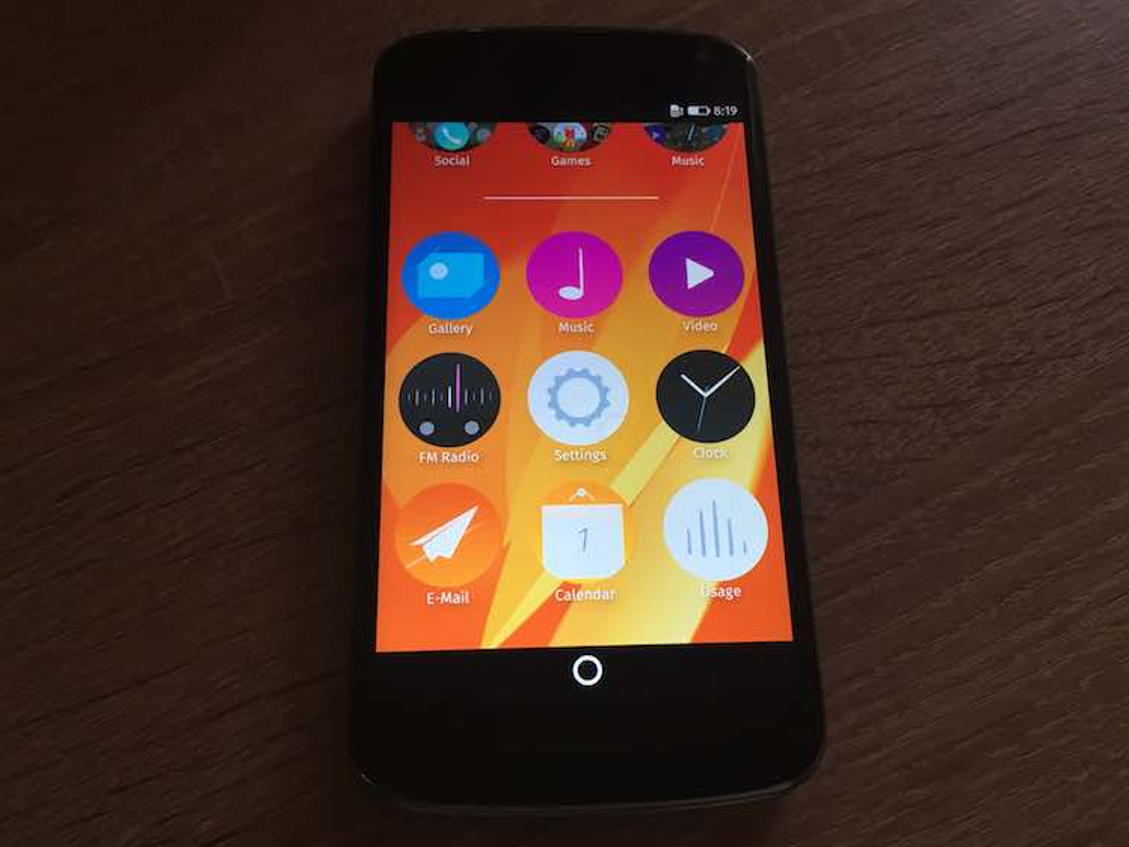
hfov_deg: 58.3
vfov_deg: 45.4
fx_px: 1011
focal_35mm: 31
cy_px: 418
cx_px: 584
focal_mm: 4.15
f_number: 2.2
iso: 25
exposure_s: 1/33
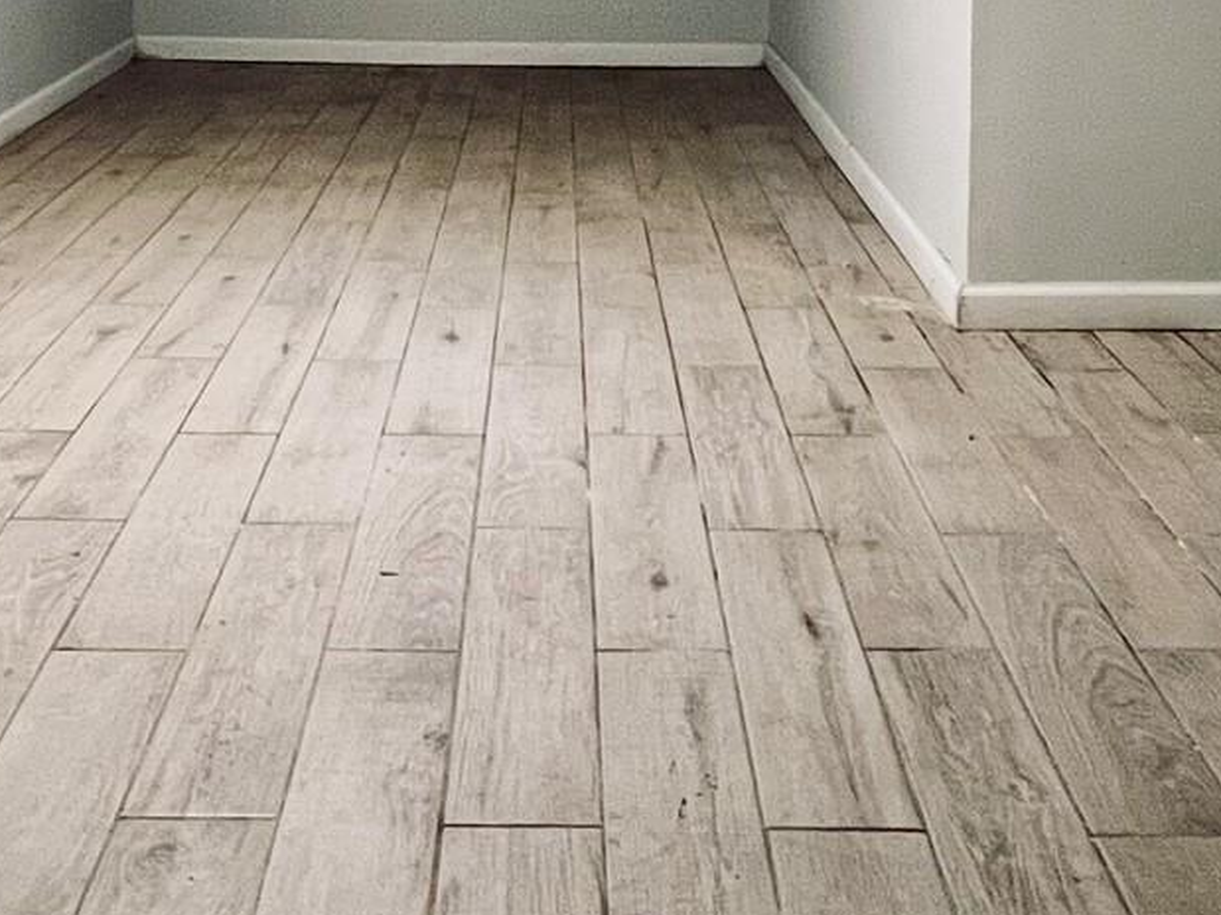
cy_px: -193
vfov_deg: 28.9
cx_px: 572
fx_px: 1516
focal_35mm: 43
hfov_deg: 43.8
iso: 400
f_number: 1.8
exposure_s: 1/60
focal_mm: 1.57
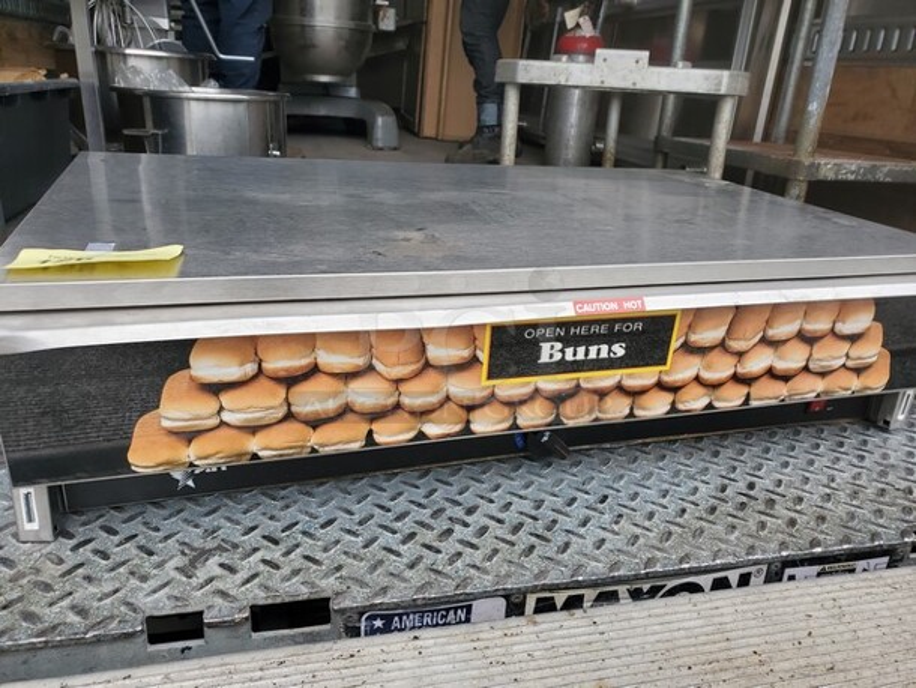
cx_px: 458
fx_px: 688
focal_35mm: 26
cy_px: 344
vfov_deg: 53.1
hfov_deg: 67.3
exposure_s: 1/396
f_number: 2.4
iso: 50
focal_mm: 4.3
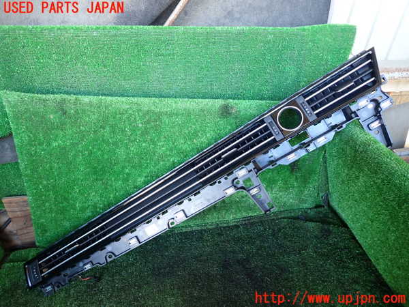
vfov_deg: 54.9
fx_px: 295
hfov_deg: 69.4
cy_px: 154
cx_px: 204
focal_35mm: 25
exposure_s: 1/30
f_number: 2
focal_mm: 4.5
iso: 250
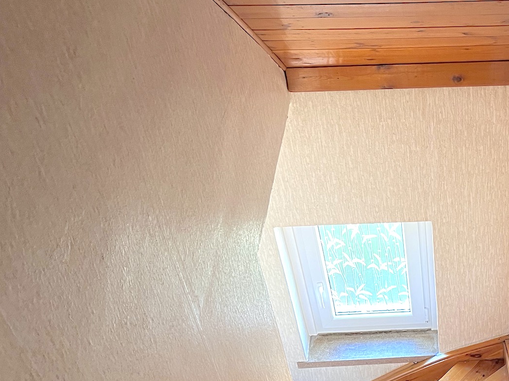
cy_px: 316
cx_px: 472
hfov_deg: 35.6
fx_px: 735
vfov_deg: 28.4
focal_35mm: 50
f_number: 1.5
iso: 320
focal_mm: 5.7
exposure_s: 1/60
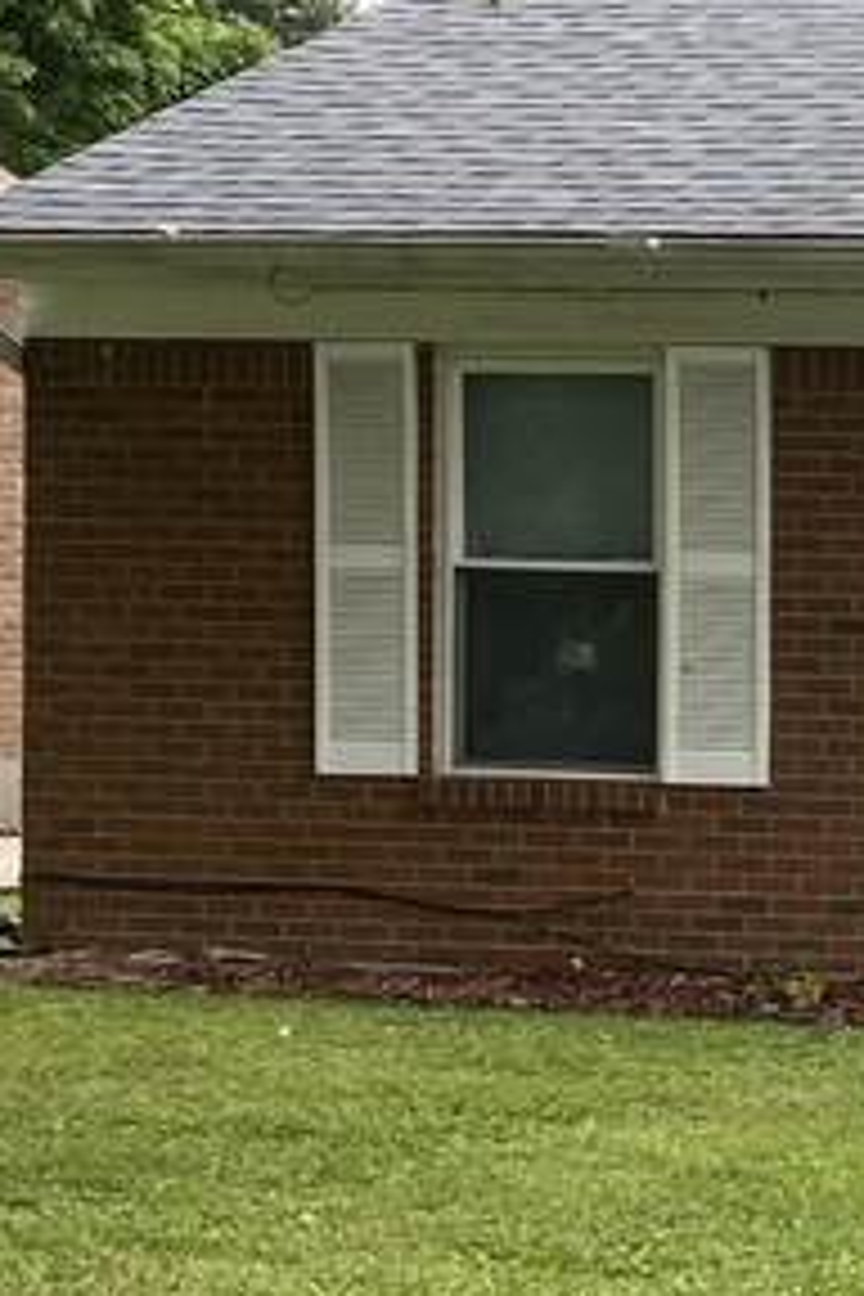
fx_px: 4320
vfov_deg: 17.0
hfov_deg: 9.9
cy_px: 891
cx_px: 2146
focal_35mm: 120
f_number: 1.8
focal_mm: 4.25
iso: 32
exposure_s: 1/197
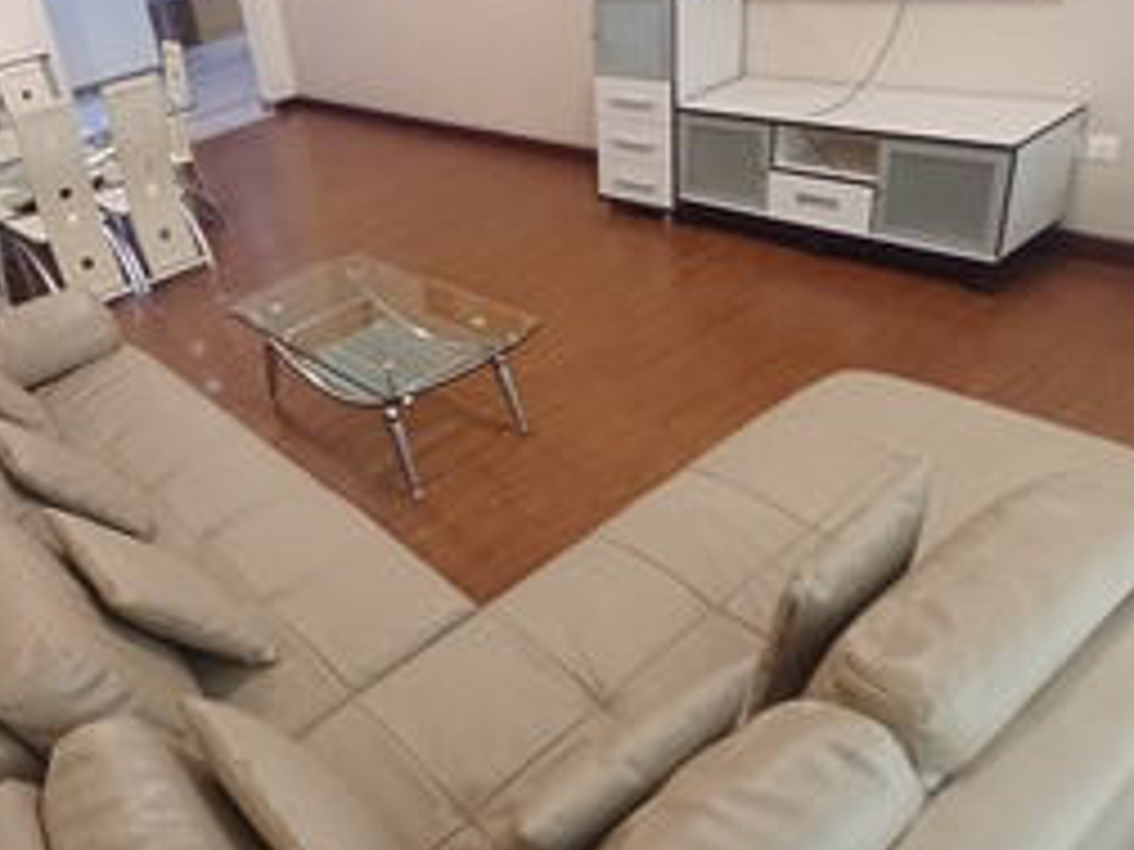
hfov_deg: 60.6
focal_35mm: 29
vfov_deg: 48.2
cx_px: 403
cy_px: 416
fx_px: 950
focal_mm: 1.64
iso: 200
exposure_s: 1/33.3
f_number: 2.2
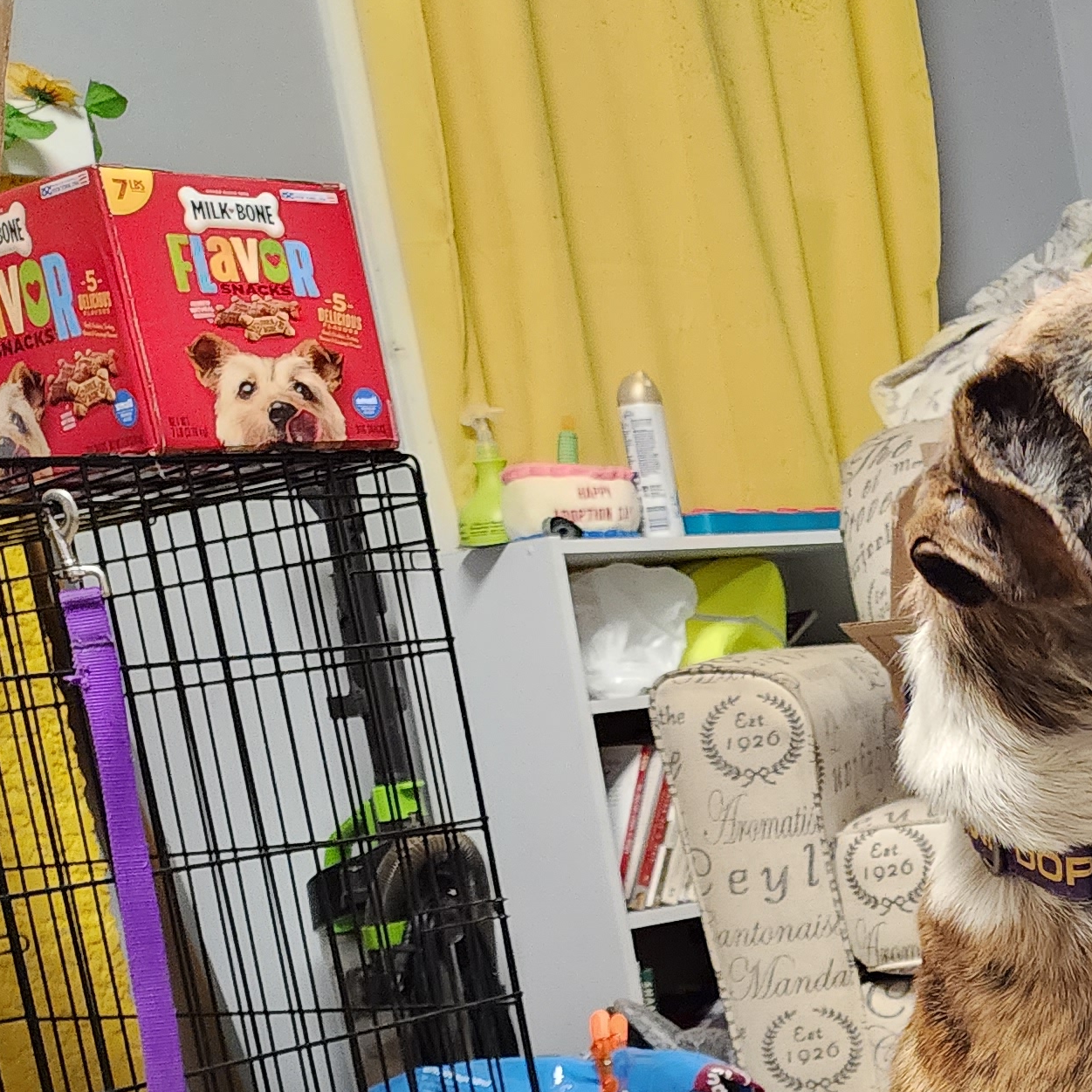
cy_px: 938
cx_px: 1601
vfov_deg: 25.8
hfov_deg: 22.2
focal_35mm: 65
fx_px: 2320
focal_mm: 6.4
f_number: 1.8
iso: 640
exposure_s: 1/60
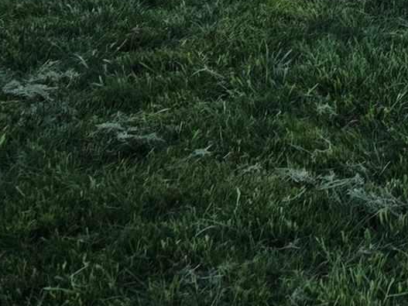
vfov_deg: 9.5
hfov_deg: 13.6
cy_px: -481
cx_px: 663
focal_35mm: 134
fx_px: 1579
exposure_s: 1/709
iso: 12
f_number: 1.7
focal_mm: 6.3
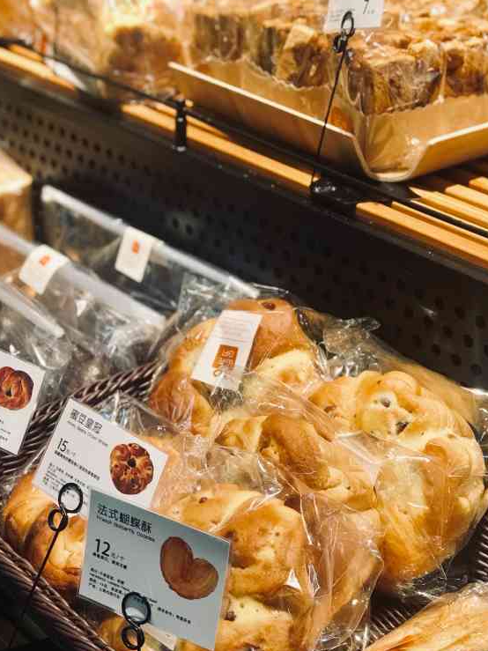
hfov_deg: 20.4
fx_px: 1354
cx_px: 199
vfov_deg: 27.0
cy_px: 298
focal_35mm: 72
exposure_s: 1/50
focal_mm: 6.6
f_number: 2.8
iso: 64
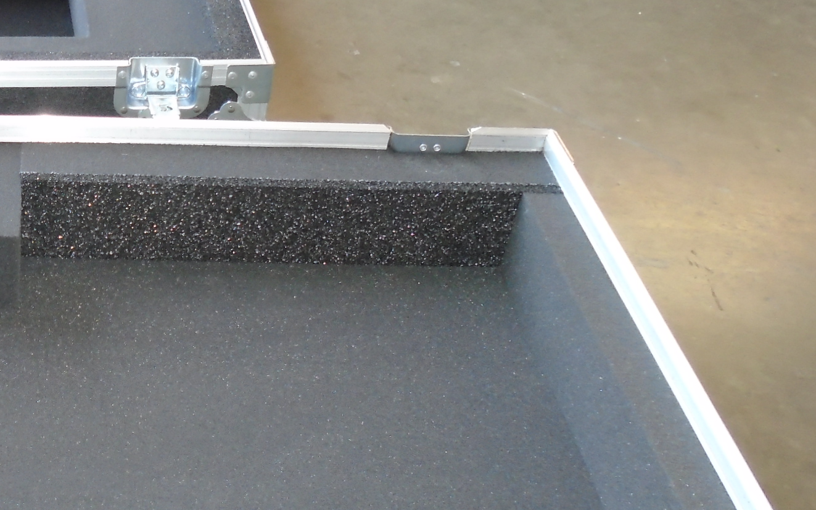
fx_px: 1201
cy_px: 296
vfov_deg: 24.0
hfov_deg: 35.1
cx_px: 64
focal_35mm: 54
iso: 200
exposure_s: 1/50
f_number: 3.2
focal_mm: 4.6
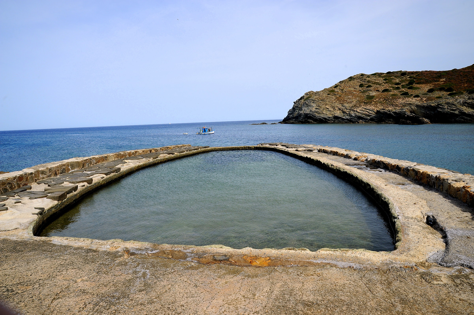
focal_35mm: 24
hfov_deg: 73.8
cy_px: 158
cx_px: 237
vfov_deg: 53.1
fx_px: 316
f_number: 11
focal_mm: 24
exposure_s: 1/500
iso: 400
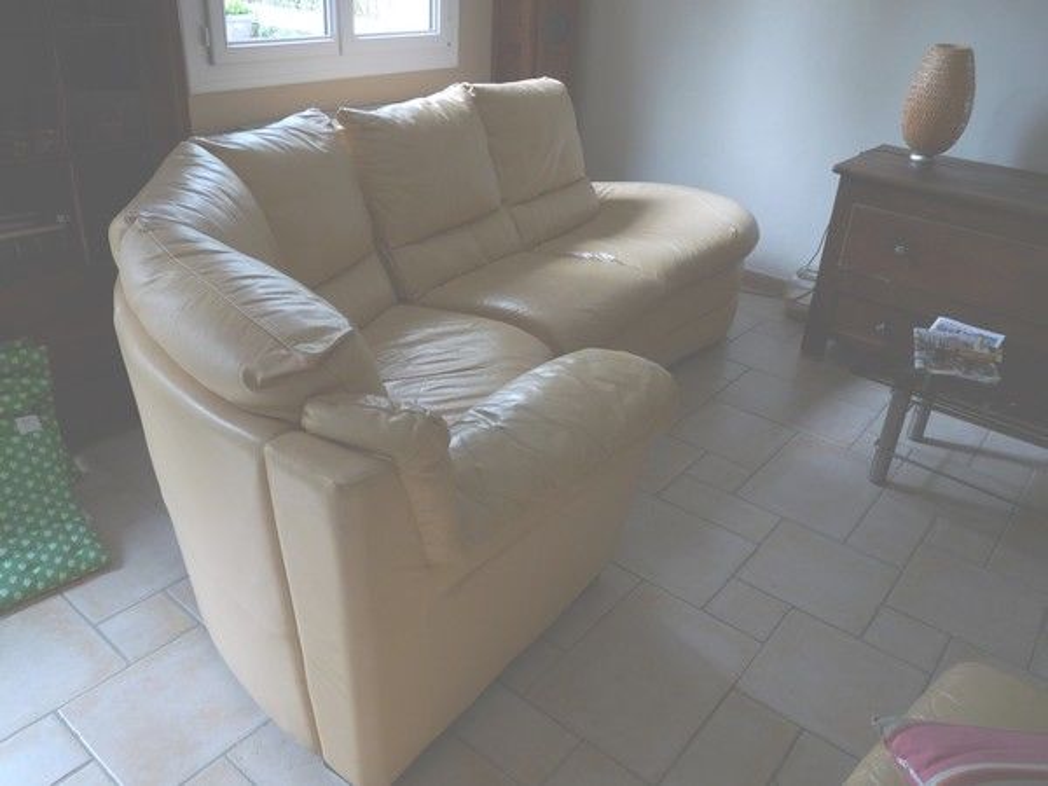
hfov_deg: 65.3
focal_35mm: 27
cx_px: 524
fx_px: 817
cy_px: 393
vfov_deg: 51.4
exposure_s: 1/40
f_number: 2.8
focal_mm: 4.8
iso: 100
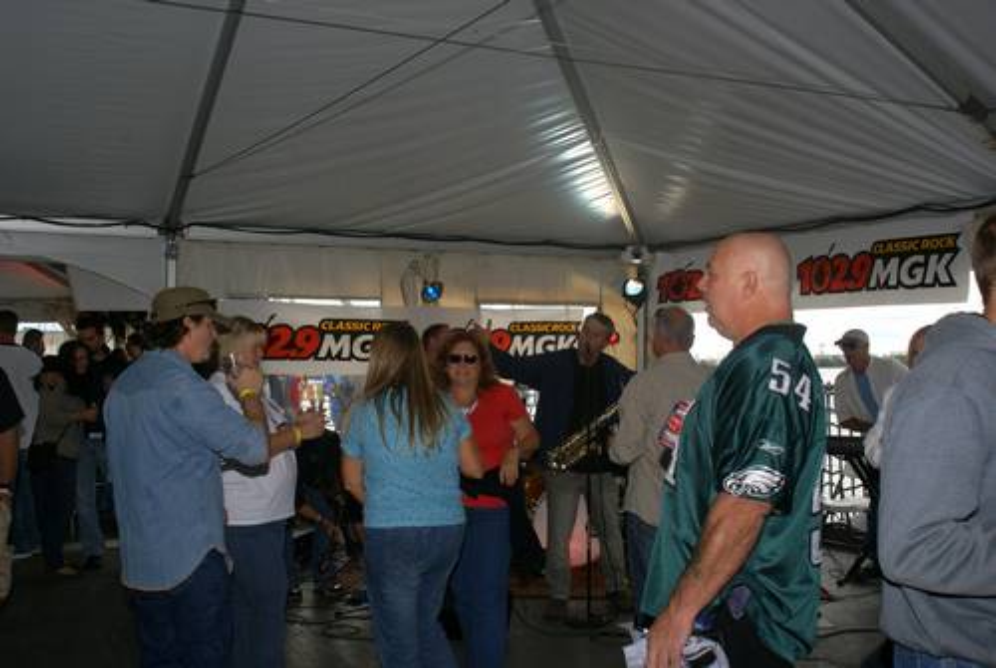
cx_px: 498
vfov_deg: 37.0
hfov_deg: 53.1
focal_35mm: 36
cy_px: 334
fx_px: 997
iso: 125
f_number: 13
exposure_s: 1/80
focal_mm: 24
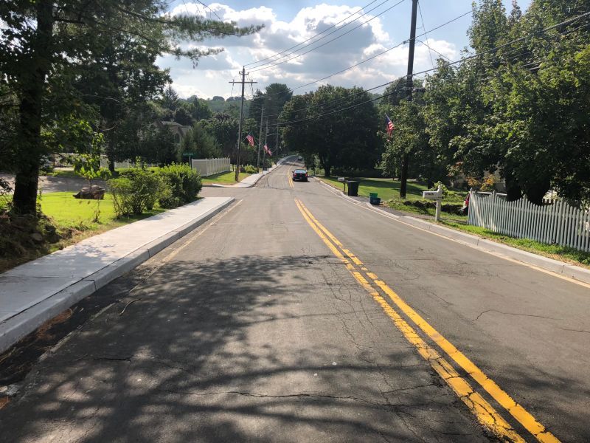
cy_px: 222
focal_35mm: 28
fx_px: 477
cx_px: 295
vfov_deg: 49.7
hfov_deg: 63.4
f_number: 1.8
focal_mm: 4
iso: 20
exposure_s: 1/1715
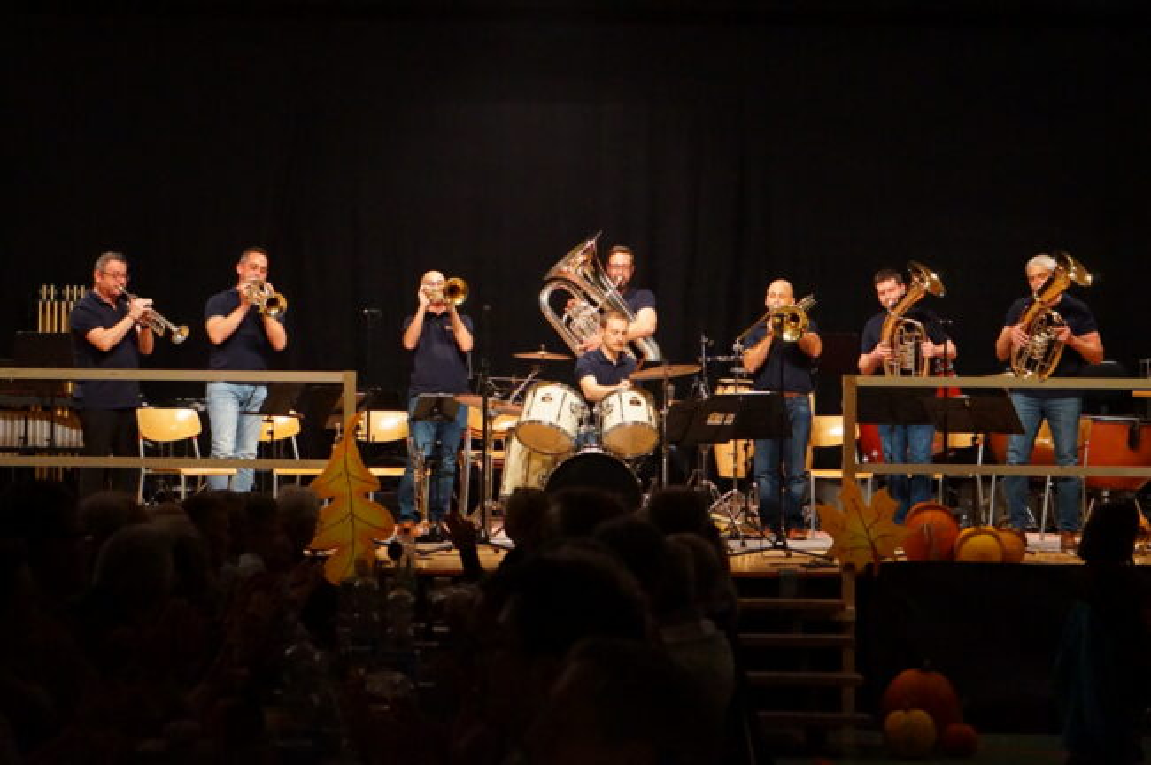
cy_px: 382
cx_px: 576
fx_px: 2635
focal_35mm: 82
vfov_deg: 16.5
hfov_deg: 24.6
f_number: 4.5
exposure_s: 1/100
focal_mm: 55
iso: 4000
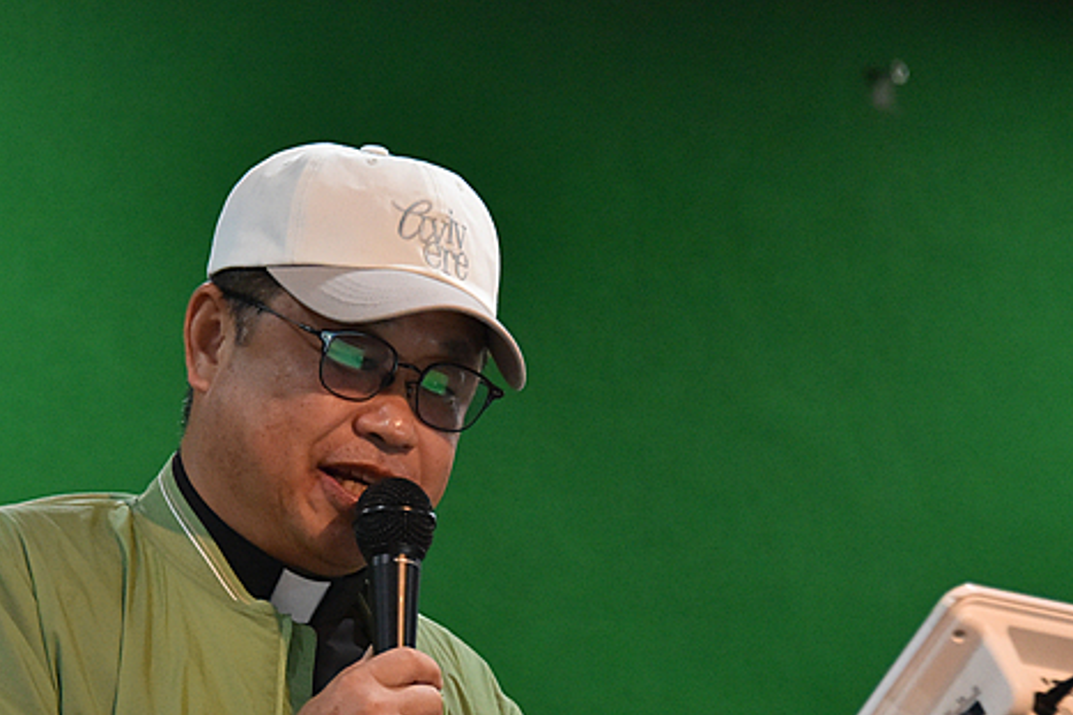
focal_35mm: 257
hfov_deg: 8.0
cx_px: 335
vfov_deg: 5.3
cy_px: 530
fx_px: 7657
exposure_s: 1/160
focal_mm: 150
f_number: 5.6
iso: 4500
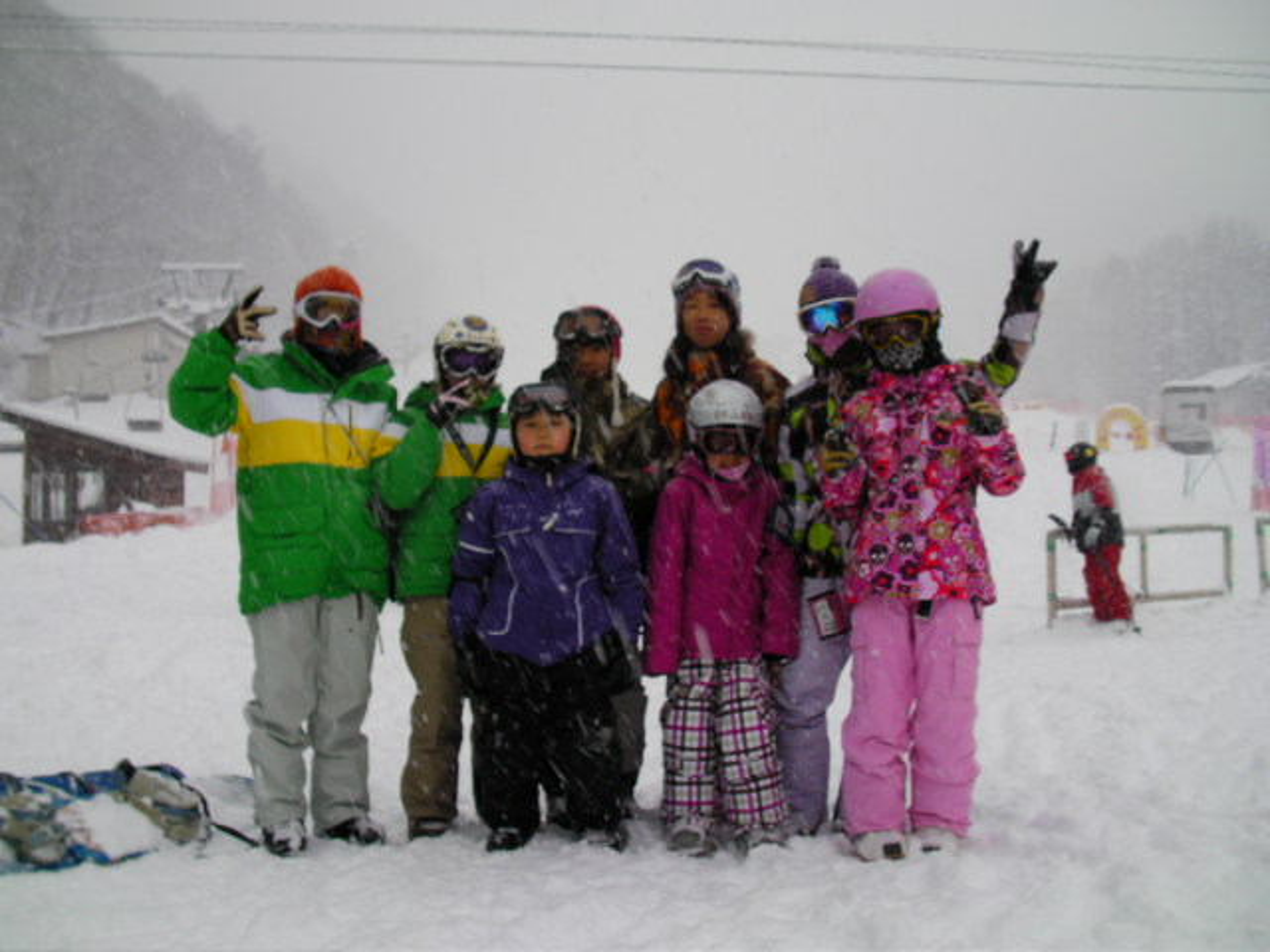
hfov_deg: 43.9
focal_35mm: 43
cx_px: 635
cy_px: 476
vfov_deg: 33.6
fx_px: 1578
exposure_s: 1/96
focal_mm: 7.2
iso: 50
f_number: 3.5
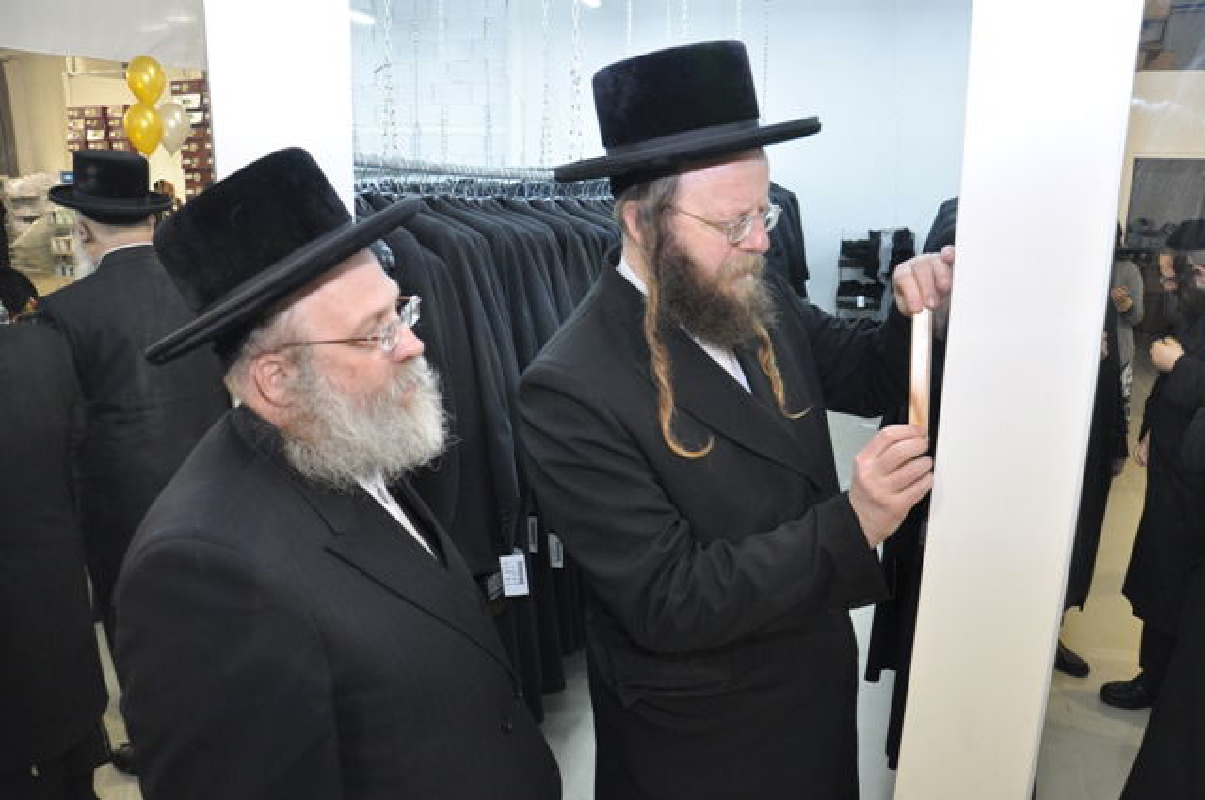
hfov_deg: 67.4
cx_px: 602
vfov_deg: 47.8
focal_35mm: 27
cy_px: 400
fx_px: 903
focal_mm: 18
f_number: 5.6
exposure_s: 1/100
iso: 640
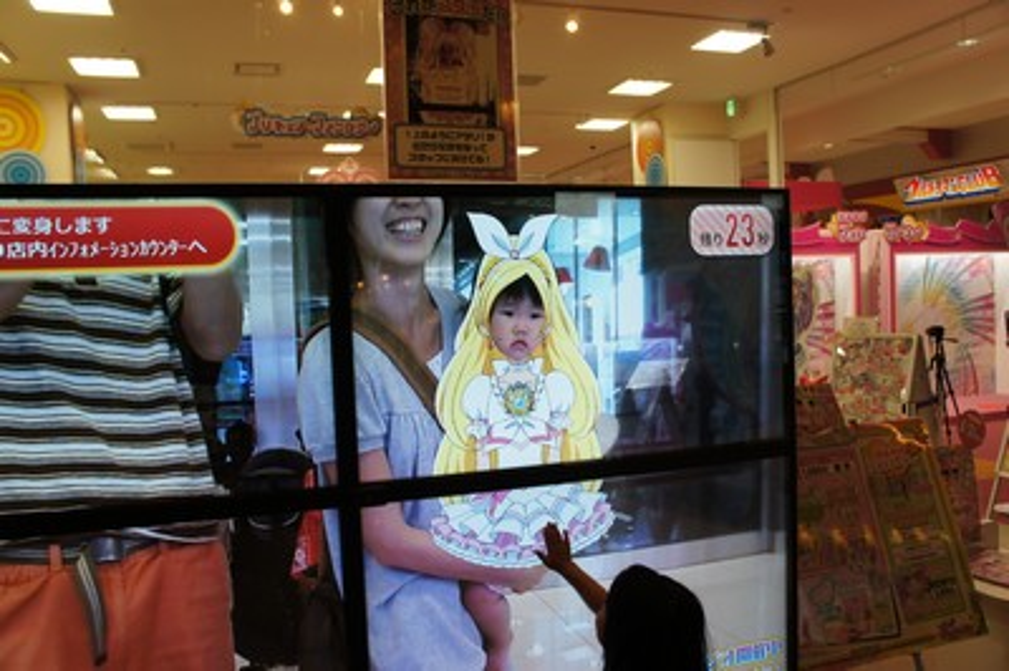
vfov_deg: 43.5
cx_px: 504
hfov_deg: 62.0
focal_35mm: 30
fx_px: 840
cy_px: 336
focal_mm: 20
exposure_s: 1/50
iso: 200
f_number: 5
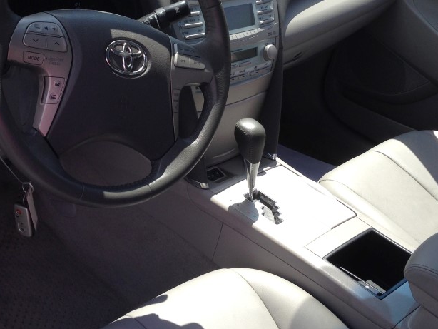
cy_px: 125
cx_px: 201
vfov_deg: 26.5
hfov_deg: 34.9
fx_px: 696
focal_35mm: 55
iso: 50
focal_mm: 4.12
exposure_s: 1/616
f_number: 2.4
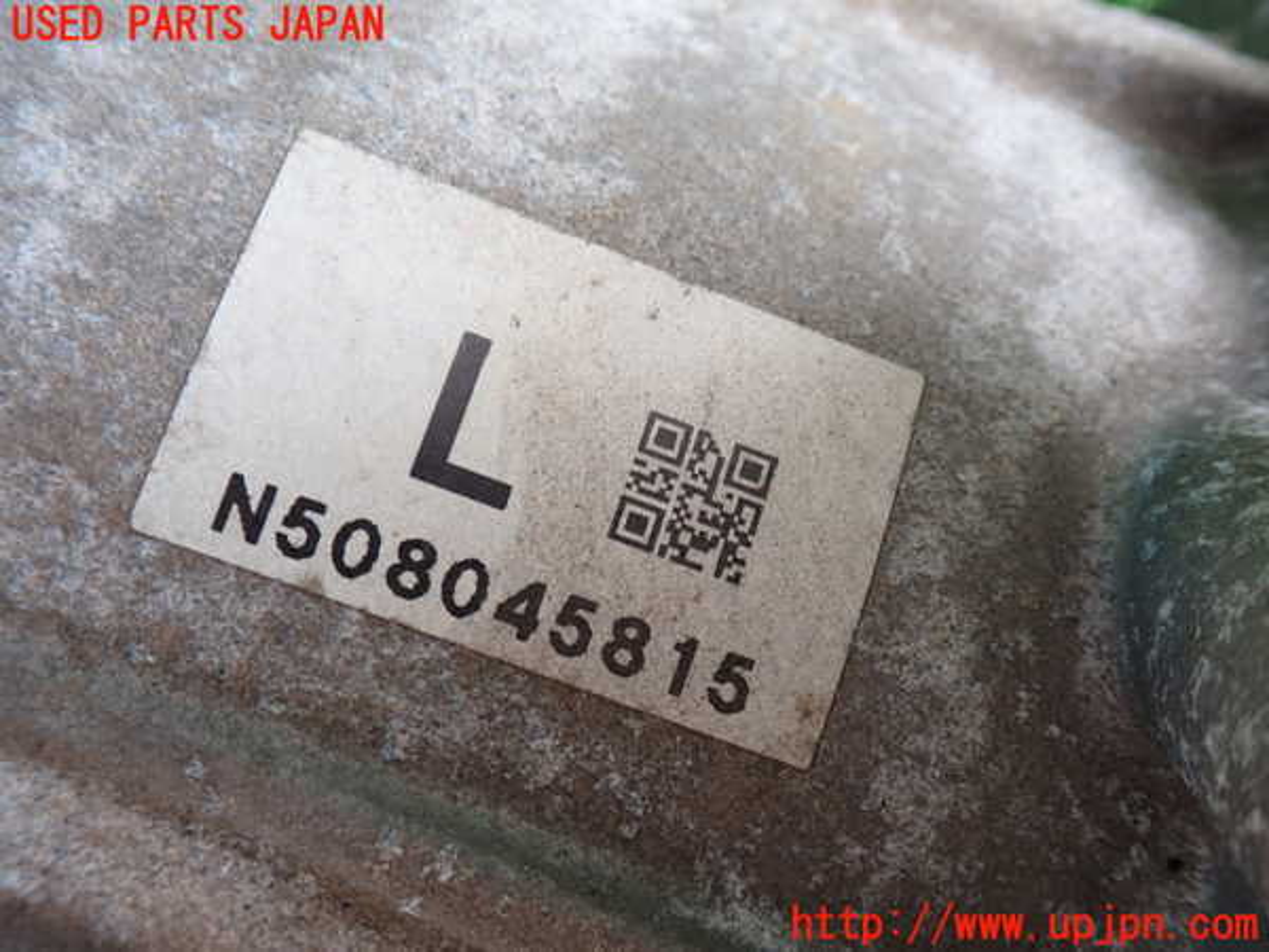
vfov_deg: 39.7
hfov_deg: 51.4
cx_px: 634
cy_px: 476
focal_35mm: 36
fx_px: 1320
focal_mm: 6.37
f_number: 2.5
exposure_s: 1/40
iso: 200
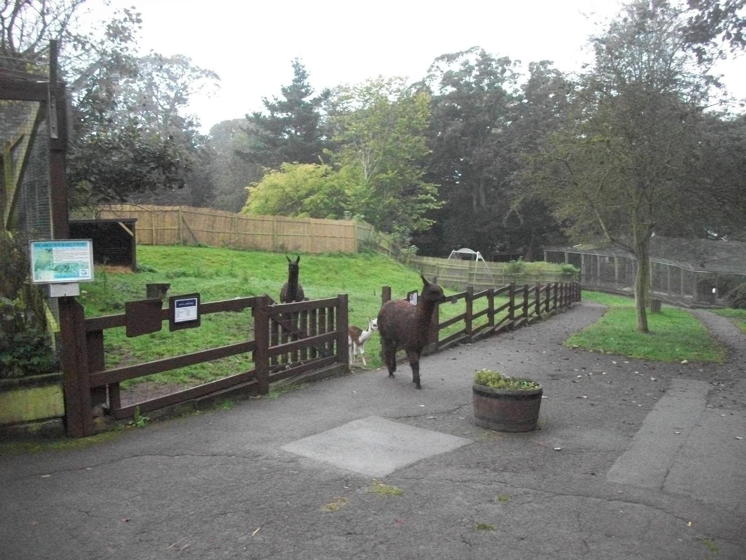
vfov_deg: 44.2
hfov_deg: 56.8
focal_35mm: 32
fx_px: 690
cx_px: 373
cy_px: 280
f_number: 2.9
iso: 800
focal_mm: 5.7
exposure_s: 1/250
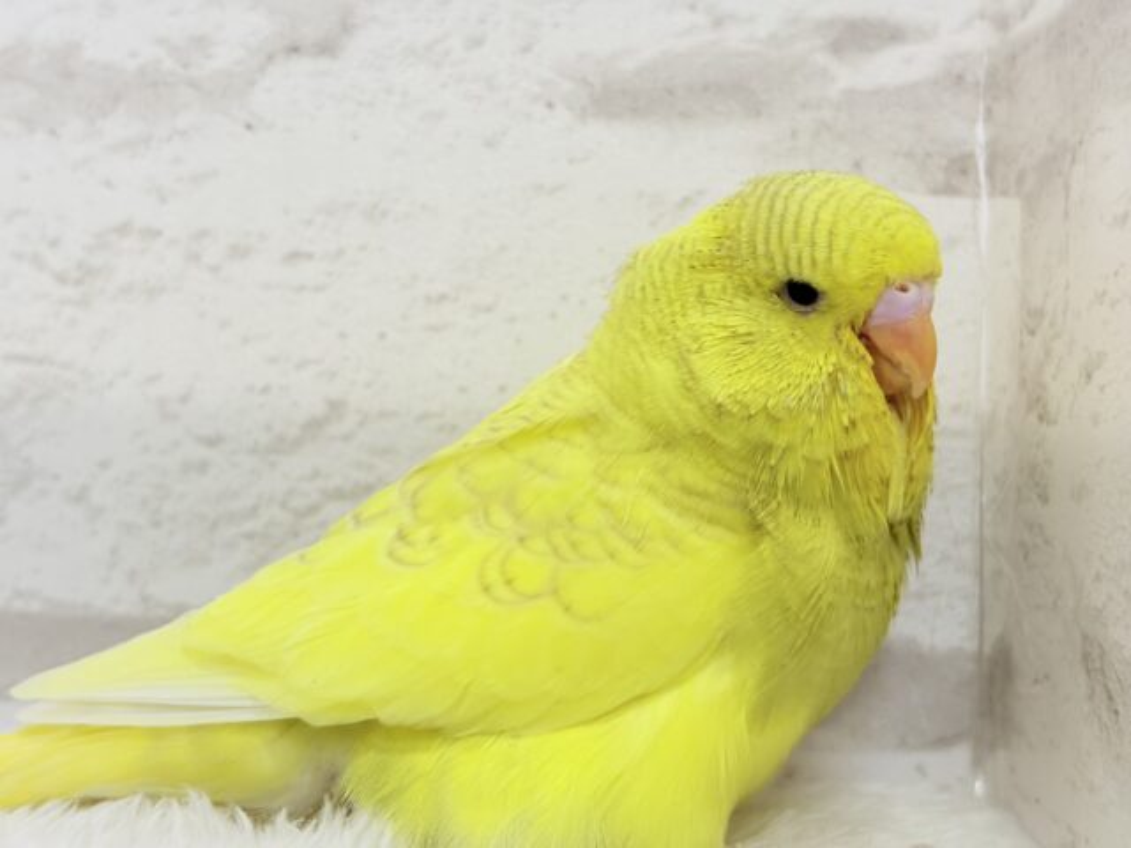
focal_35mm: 52
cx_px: 566
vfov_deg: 28.0
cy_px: 424
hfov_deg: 36.8
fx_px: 1699
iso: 64
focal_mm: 5.96
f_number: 1.6
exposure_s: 1/100
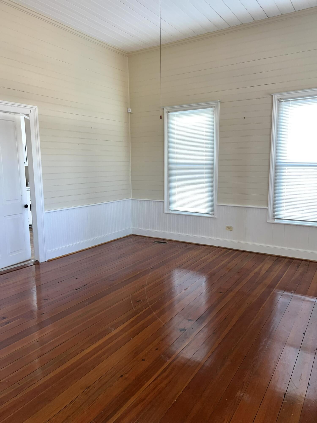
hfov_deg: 53.1
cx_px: 158
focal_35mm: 26
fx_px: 317
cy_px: 212
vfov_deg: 67.3
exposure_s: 1/33
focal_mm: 5.7
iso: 50
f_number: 1.5
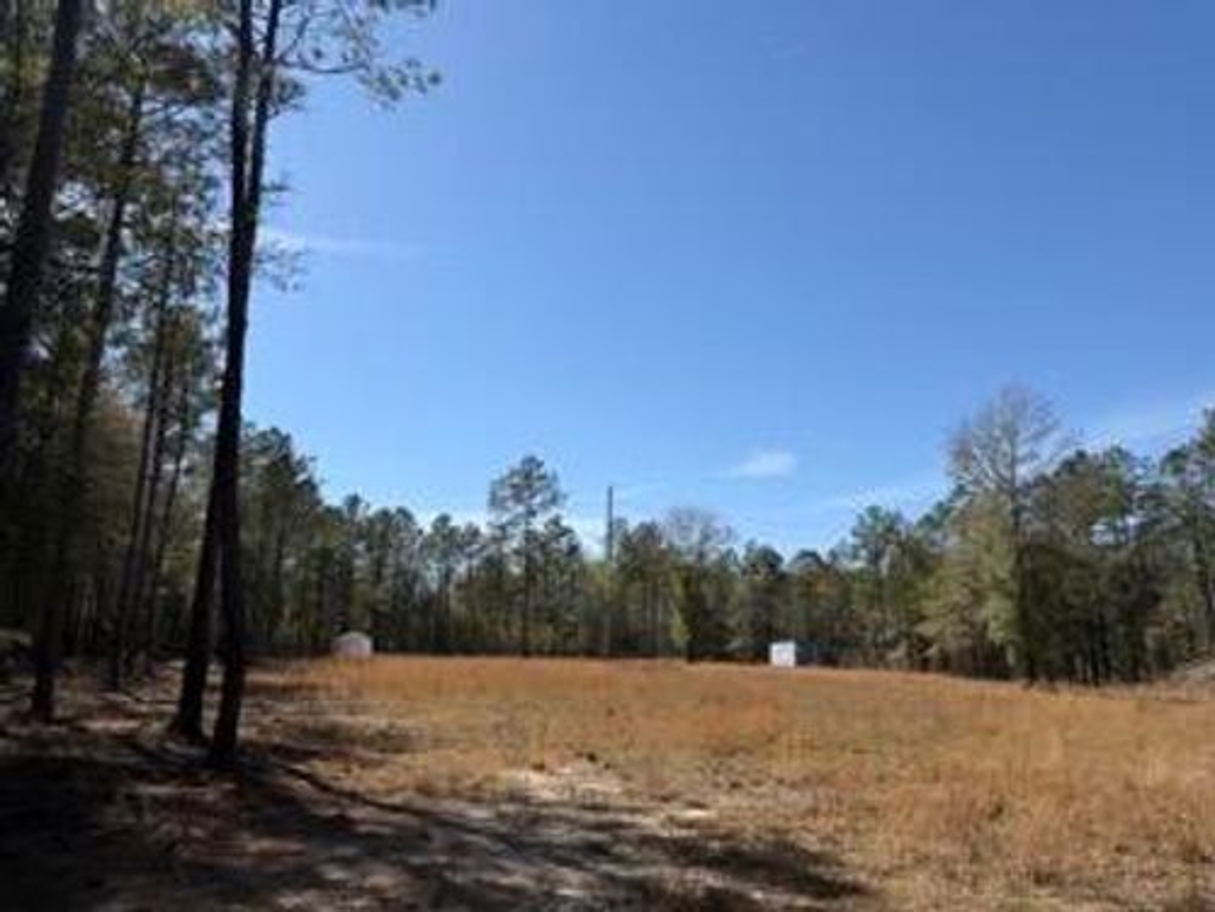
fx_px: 842
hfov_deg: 71.6
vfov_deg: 56.8
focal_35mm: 24
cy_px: 456
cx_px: 608
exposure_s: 1/5319
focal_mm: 6.76
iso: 80
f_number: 1.78
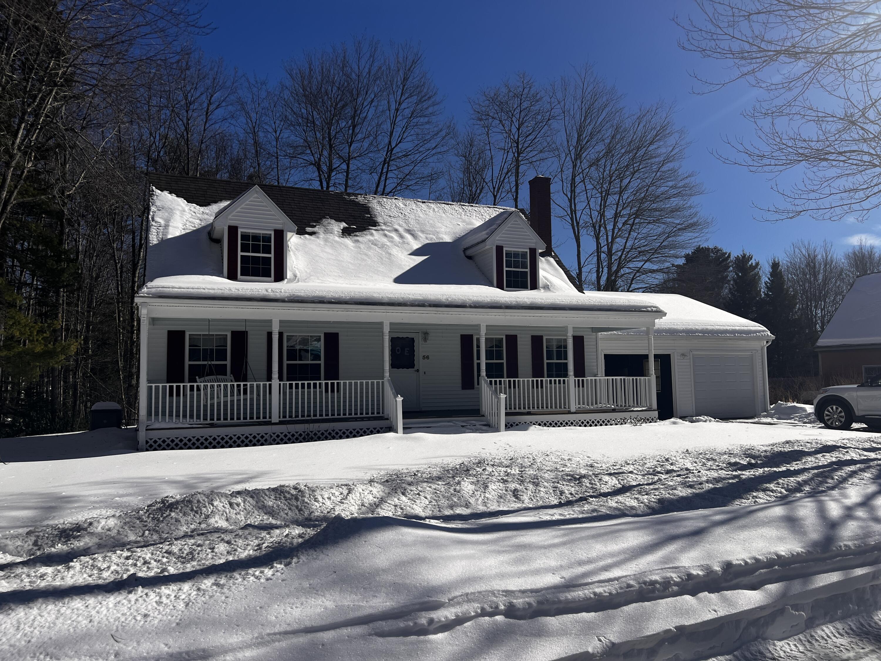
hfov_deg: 67.3
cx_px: 440
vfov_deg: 53.1
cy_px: 330
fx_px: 662
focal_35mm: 26
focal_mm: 5.7
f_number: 1.5
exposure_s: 1/11364
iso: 50
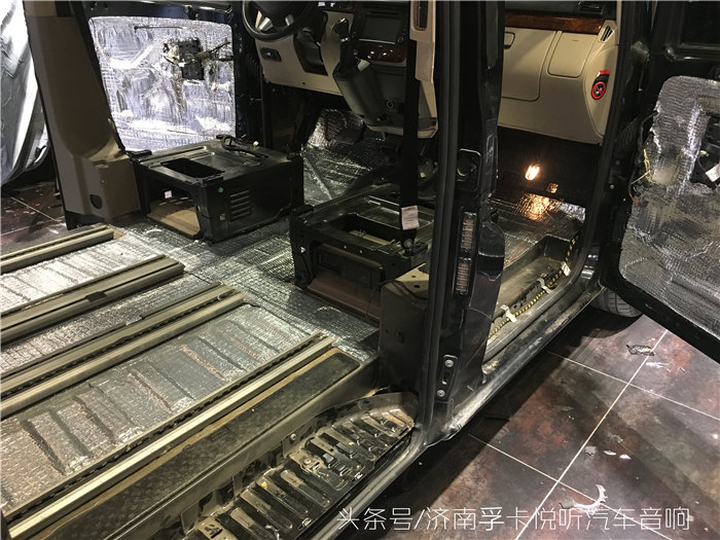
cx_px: 360
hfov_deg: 61.7
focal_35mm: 29
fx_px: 603
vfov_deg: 48.2
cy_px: 270
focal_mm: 4.15
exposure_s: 1/25
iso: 200
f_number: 2.2
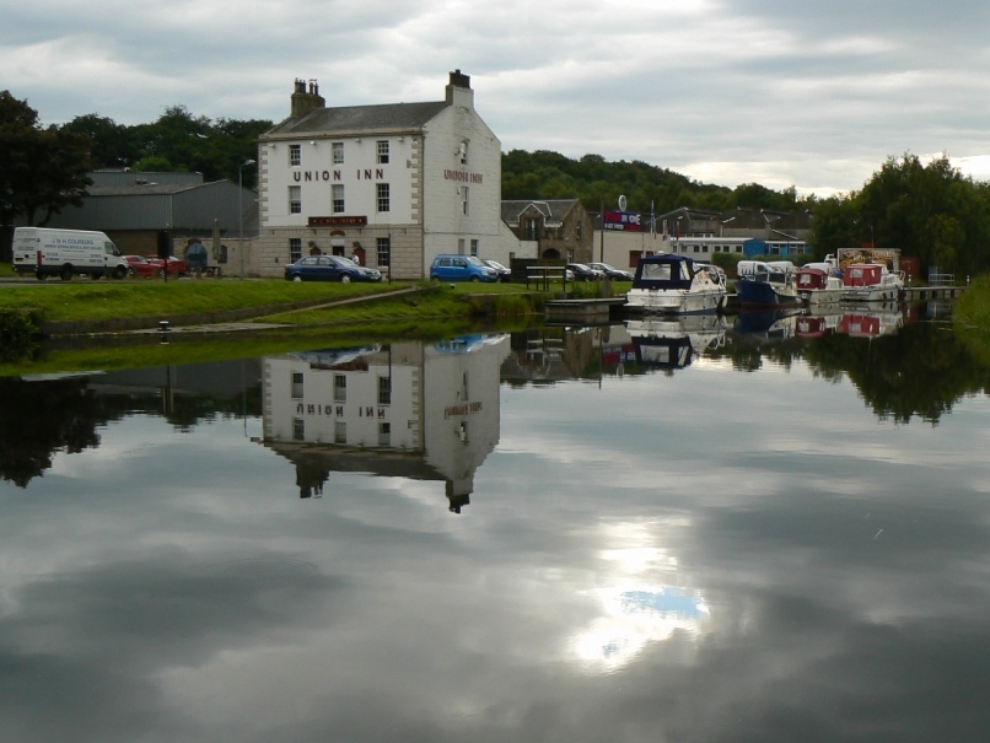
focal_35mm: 36
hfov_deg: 51.3
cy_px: 372
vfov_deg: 39.7
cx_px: 495
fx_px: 1030
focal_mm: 6
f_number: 5.6
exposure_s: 1/200
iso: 80
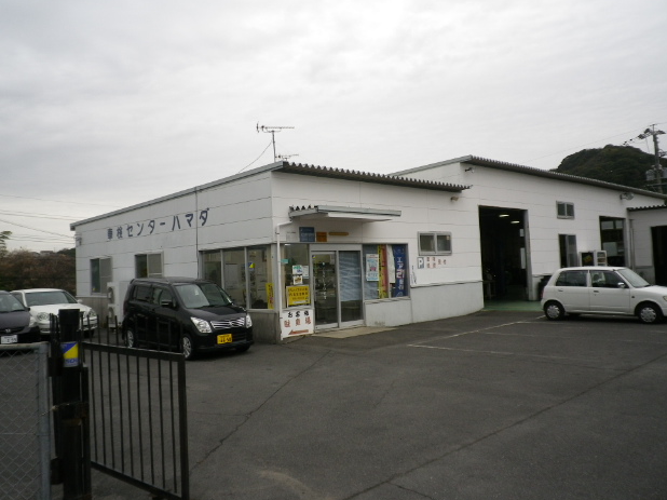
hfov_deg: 61.7
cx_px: 328
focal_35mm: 29
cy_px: 245
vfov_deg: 48.2
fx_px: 559
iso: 125
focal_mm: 5.05
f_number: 3.5
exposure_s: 1/100
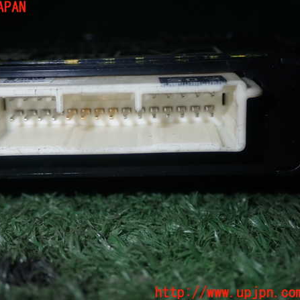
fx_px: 628
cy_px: 150
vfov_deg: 26.9
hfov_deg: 26.8
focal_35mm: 64
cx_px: 105
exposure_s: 1/50
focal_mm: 9.65
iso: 200
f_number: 10
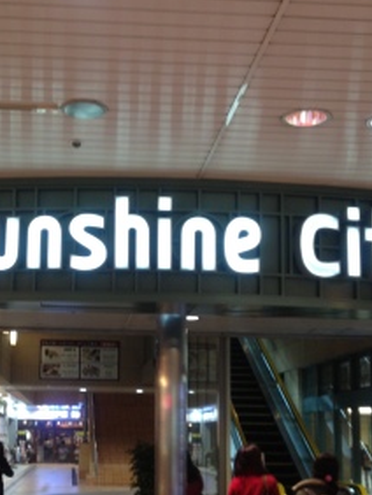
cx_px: 115
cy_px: 326
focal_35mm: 62
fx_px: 887
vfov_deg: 31.0
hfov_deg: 23.5
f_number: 2.4
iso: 100
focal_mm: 4.28
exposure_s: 1/20
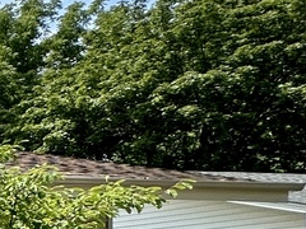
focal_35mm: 84
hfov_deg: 12.1
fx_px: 743
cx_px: -578
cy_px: 312
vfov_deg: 16.4
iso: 40
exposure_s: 1/609
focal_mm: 2.22
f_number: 2.2
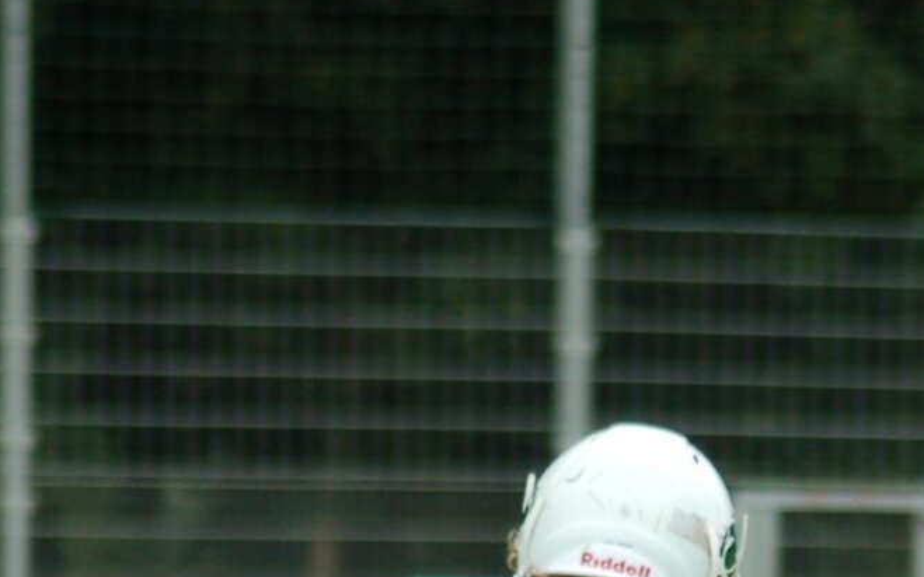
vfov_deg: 1.7
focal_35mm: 764
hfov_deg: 2.8
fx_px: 19241
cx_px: 575
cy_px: 1004
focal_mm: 150
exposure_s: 1/640
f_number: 4.5
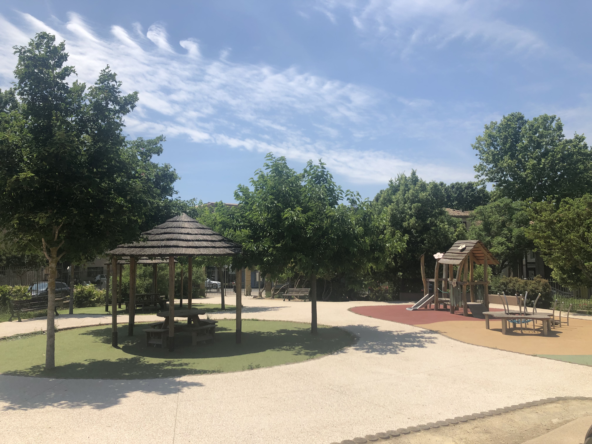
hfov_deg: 63.4
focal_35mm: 28
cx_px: 296
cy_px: 222
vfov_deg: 49.7
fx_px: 479
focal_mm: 3.99
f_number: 1.8
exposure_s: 1/3003
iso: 20
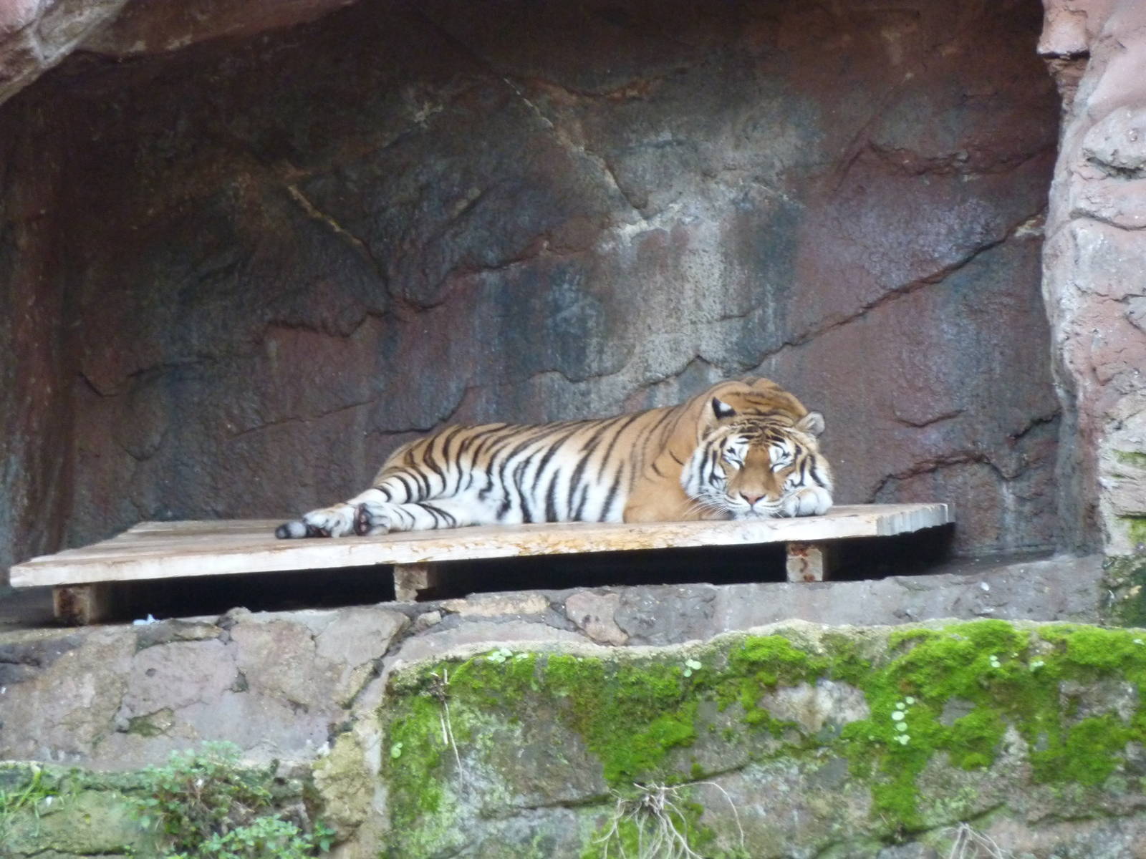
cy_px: 430
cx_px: 573
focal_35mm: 300
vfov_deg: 5.0
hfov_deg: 6.6
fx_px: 9932
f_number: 4.9
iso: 400
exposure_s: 1/40
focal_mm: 49.2
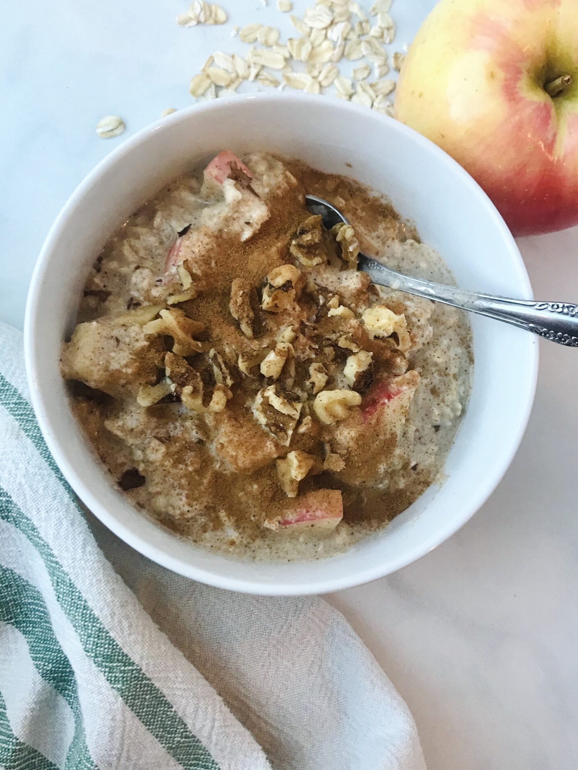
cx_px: 302
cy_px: 365
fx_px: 846
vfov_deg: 49.0
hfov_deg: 37.7
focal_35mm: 38
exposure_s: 1/30
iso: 25
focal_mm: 3.99
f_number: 1.8
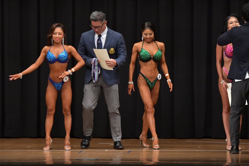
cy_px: 83
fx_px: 1556
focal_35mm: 225
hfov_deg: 9.2
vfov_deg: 6.1
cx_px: 124
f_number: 5.6
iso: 6400
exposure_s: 1/400
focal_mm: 150
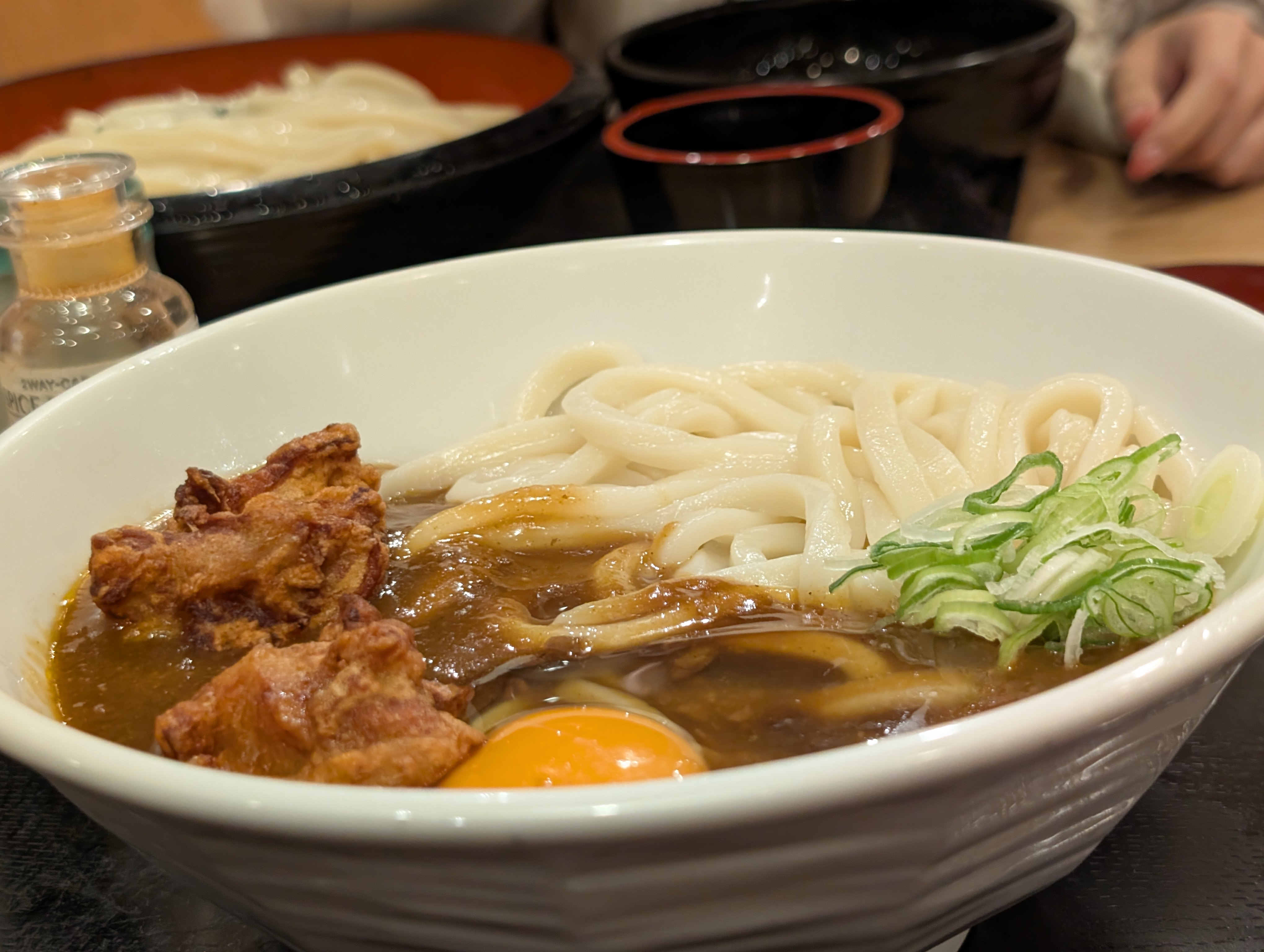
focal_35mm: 49
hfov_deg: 38.9
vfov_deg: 29.7
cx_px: 632
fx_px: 1792
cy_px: 476
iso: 608
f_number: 1.68
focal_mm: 6.9
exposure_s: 1/60
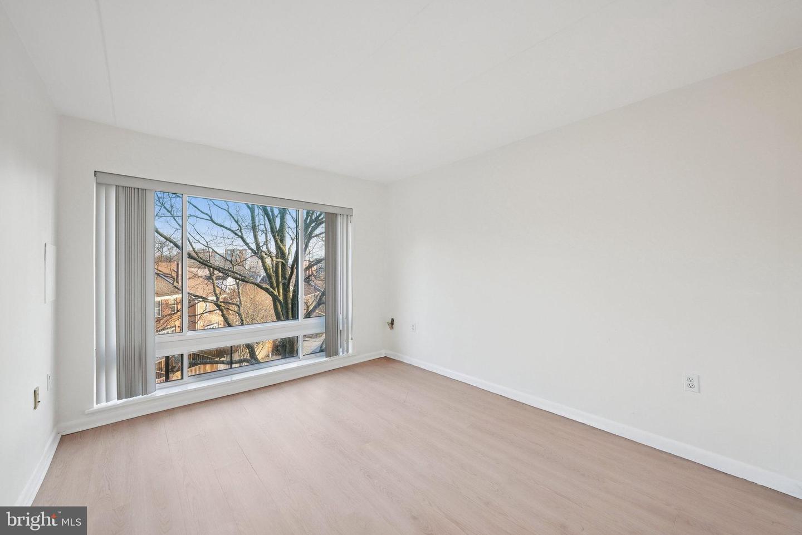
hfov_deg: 108.3
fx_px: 290
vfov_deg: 85.5
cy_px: 268
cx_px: 401
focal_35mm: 13
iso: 640
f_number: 7.1
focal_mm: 13
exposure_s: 1/25
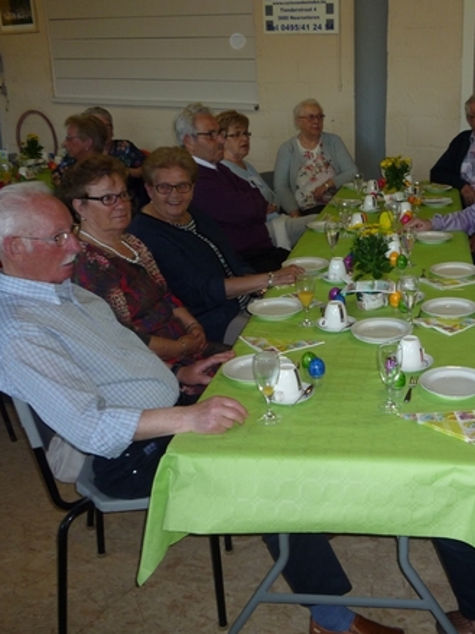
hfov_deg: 33.9
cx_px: 391
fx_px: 750
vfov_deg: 45.8
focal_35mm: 41
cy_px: 315
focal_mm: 5.2
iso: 125
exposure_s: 1/30
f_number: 3.3
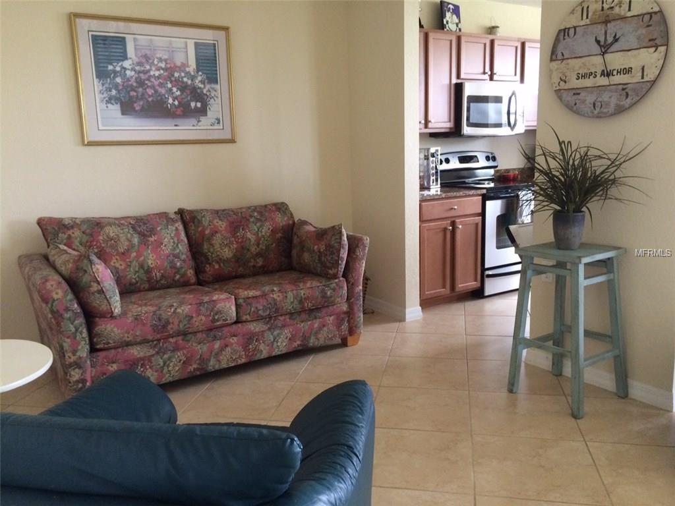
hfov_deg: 61.7
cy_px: 253
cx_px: 338
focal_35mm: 29
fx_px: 565
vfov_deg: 48.2
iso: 200
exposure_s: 1/30
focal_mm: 4.15
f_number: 2.2
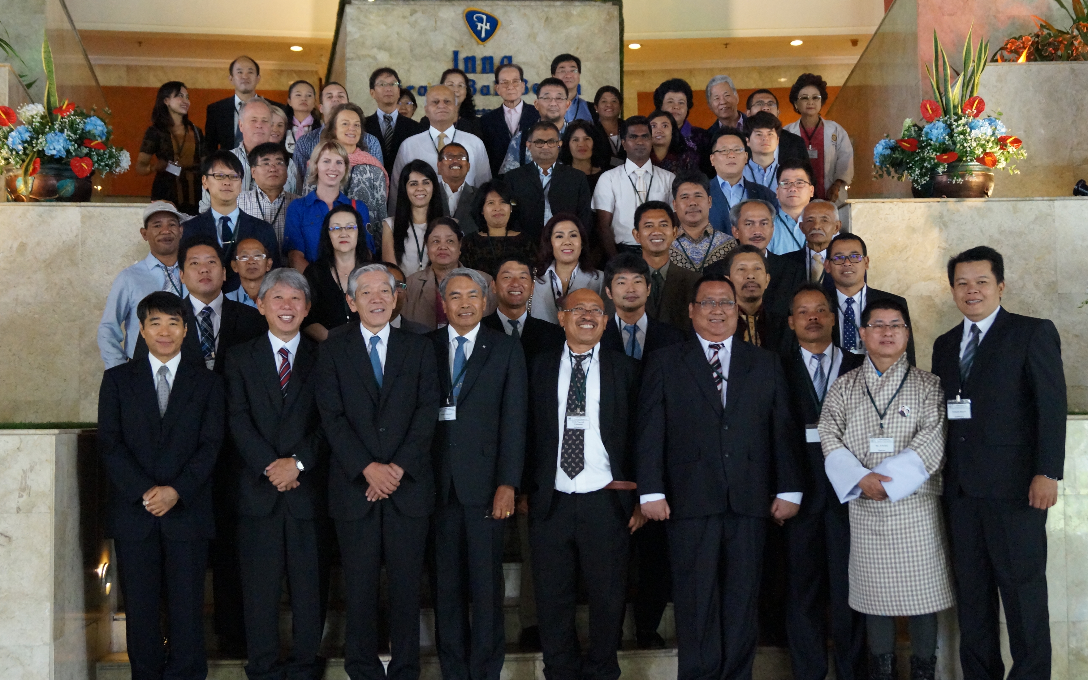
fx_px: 1334
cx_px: 524
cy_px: 365
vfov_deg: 28.6
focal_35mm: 45
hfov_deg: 44.4
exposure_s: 1/50
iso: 3200
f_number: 4.5
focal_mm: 28
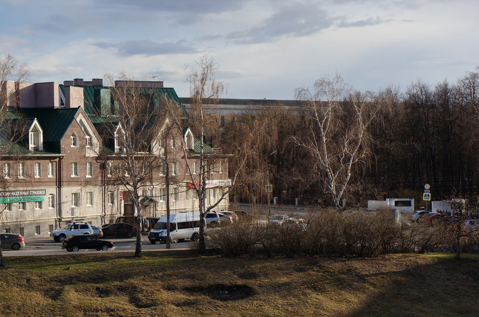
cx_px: 240
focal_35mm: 82
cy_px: 158
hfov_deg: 24.7
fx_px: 1095
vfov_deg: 16.5
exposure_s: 1/200
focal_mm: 55
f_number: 8
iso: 100
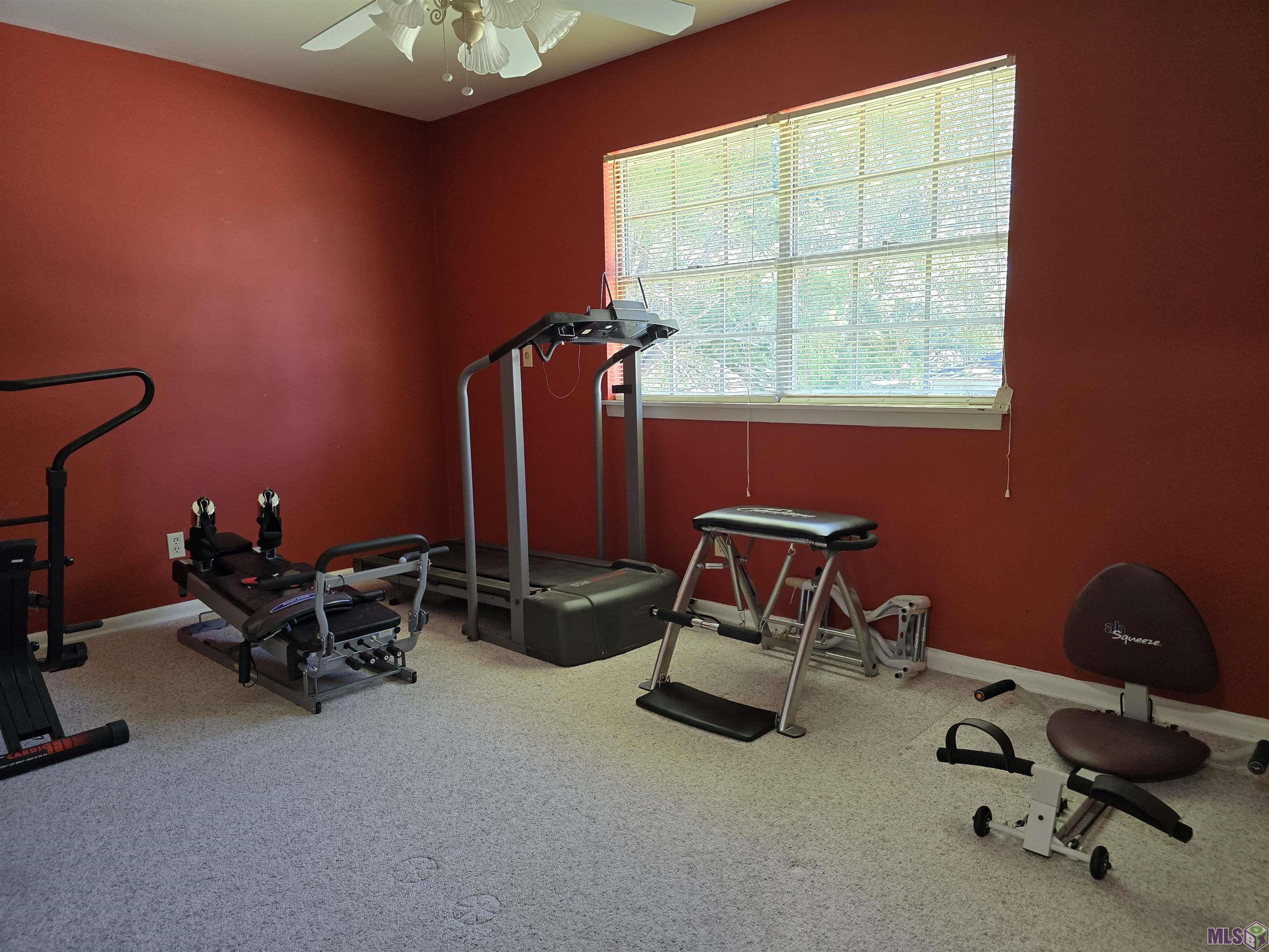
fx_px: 843
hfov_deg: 73.9
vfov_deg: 58.9
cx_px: 634
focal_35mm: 23
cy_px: 476
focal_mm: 6.3
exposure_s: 1/120
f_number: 1.7
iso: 320
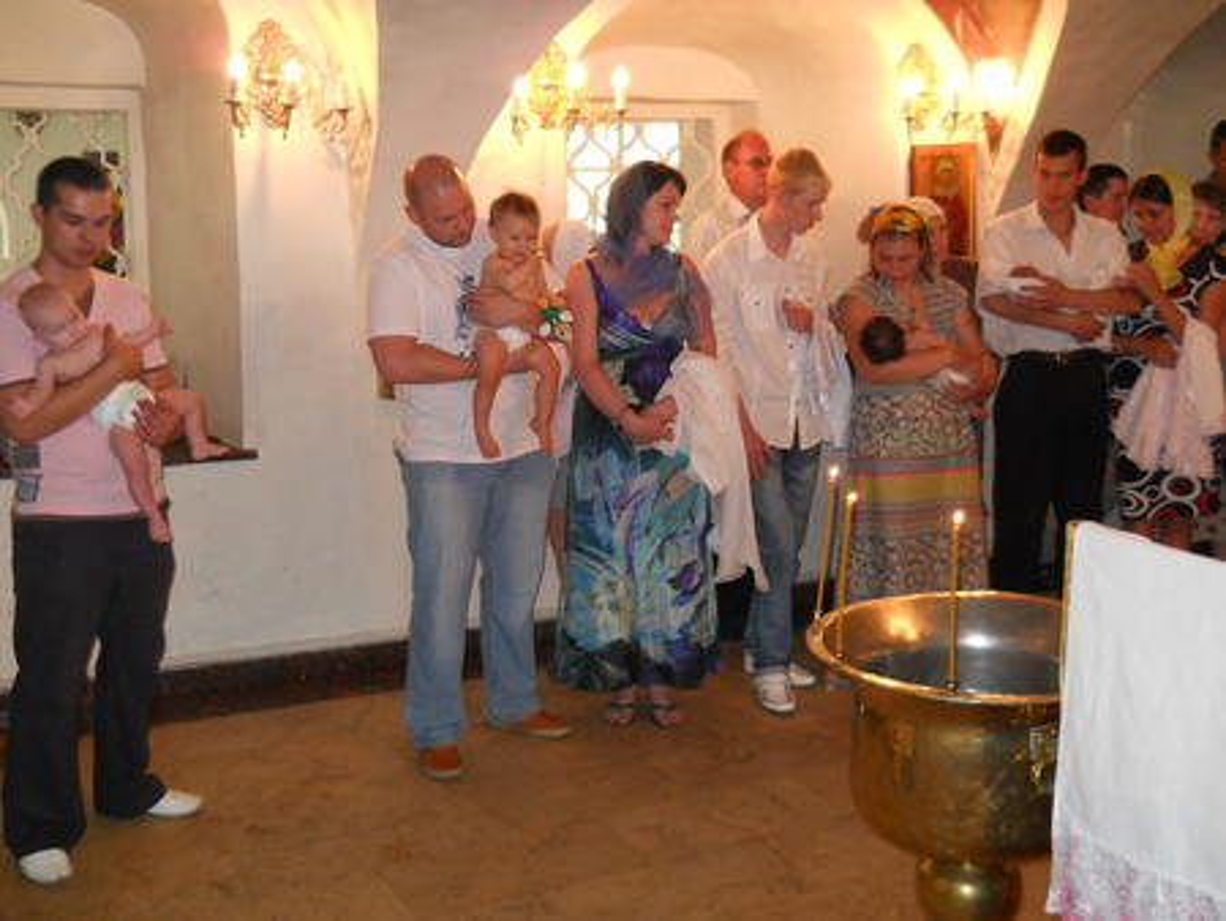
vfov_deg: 35.2
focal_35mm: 41
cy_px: 460
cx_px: 613
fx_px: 1453
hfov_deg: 45.8
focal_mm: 6.72
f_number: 3.1
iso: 250
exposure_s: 1/30
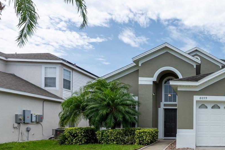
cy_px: 125
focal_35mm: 28
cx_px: 209
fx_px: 175
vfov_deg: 43.7
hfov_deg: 55.2
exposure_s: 1/2000
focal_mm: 14
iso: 125
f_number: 8
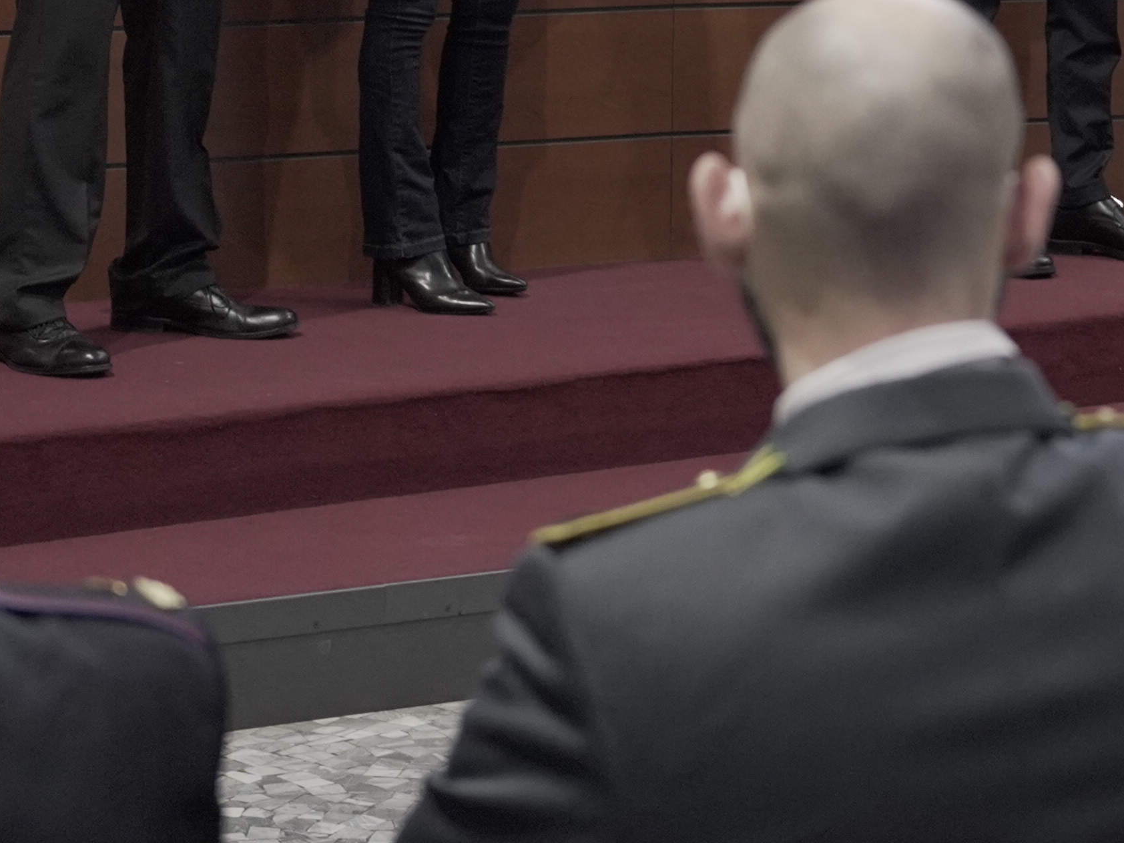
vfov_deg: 10.6
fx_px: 4448
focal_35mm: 137
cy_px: -262
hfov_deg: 14.2
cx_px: 1081
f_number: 2.8
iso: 3200
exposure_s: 1/100
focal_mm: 40
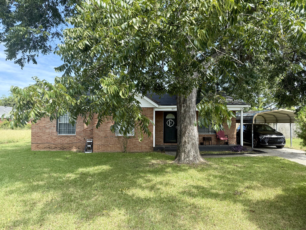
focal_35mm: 24
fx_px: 212
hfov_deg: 71.6
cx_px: 153
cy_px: 115
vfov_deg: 56.8
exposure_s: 1/1522
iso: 100
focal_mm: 6.76
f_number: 1.78
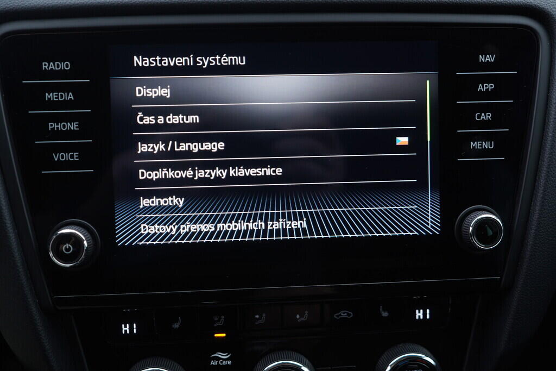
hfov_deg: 53.1
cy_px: 186
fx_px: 556
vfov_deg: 36.9
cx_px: 278
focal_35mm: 36
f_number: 2.8
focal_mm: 24
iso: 160
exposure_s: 1/40
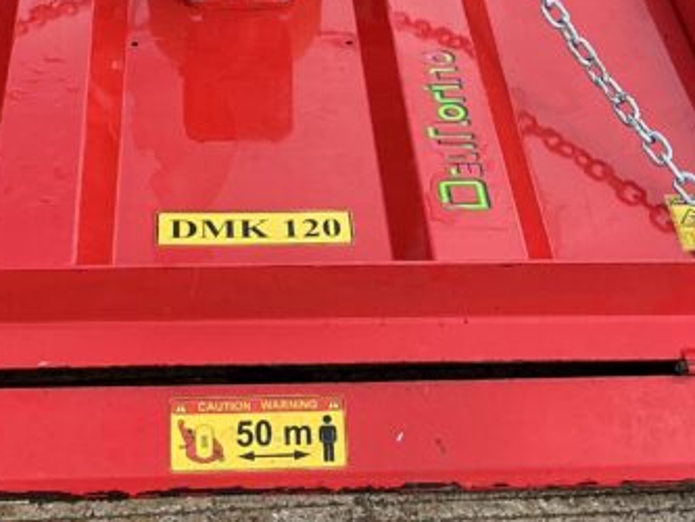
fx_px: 1727
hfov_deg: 22.7
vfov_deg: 16.8
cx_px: 271
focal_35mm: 86
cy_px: -10
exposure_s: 1/360
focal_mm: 3
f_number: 1.8
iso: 25
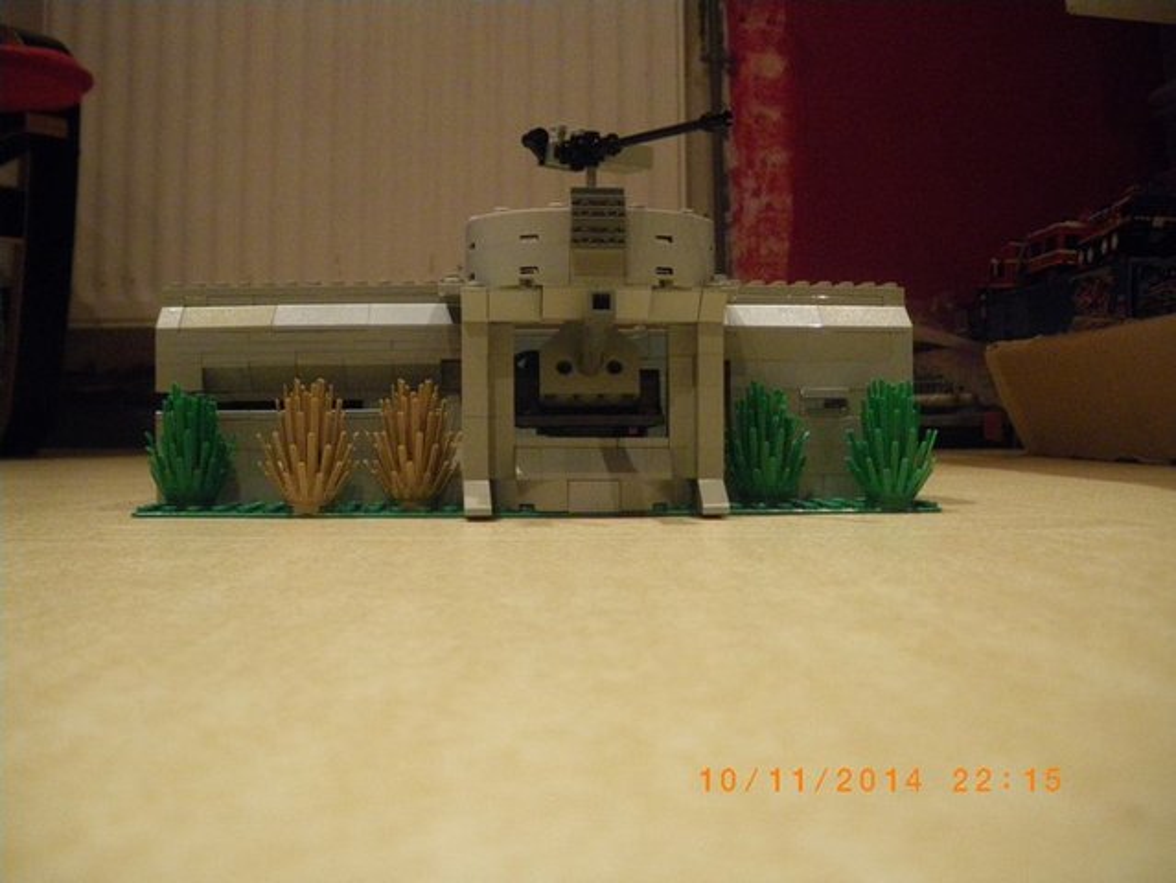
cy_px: 442
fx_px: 1224
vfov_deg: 39.7
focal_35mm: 36
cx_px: 588
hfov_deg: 51.3
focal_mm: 6.3
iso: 800
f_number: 3.5
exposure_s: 1/20
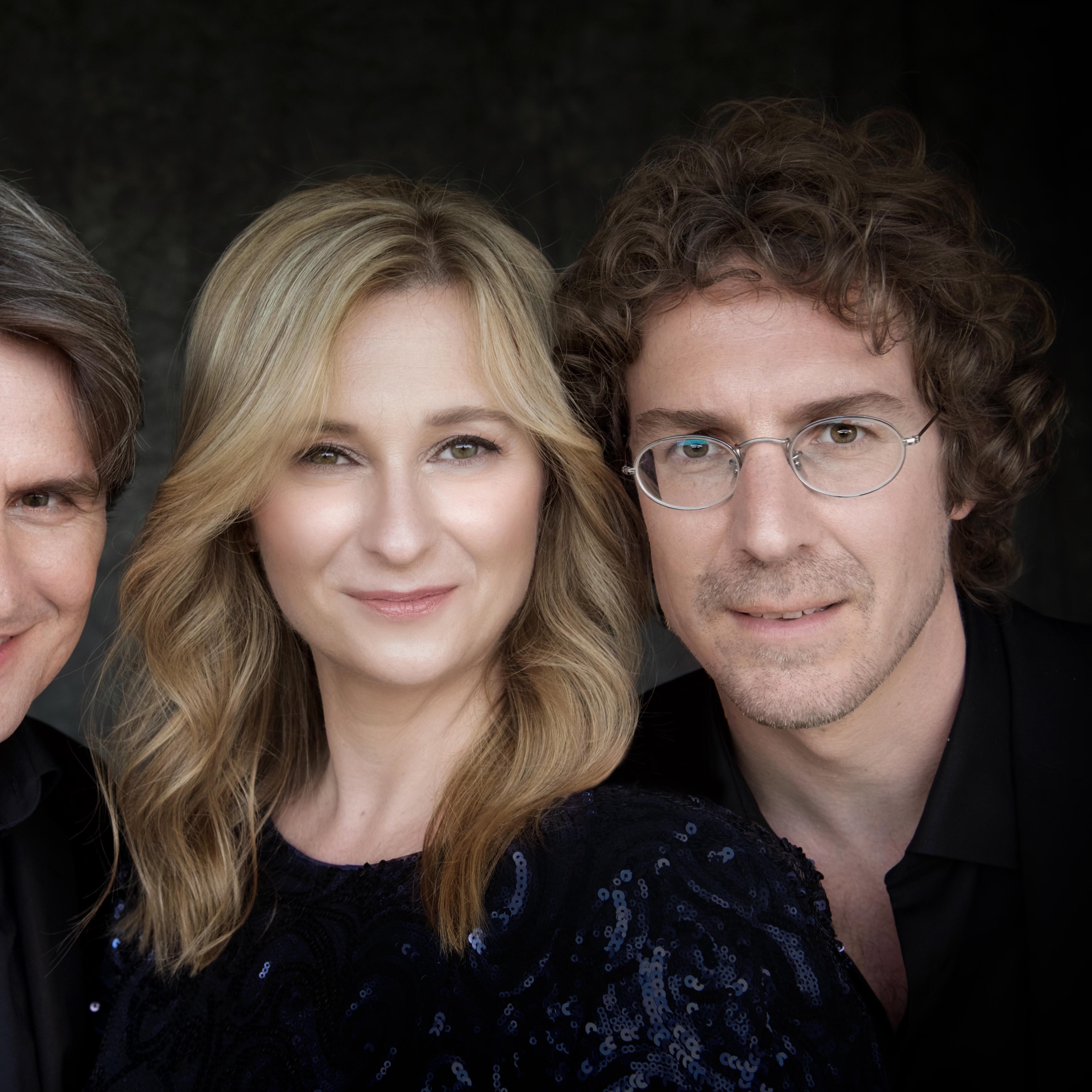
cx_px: 359
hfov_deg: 34.3
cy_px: 544
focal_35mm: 49
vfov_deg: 34.7
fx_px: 1749
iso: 320
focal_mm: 38
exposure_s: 1/100
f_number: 6.3
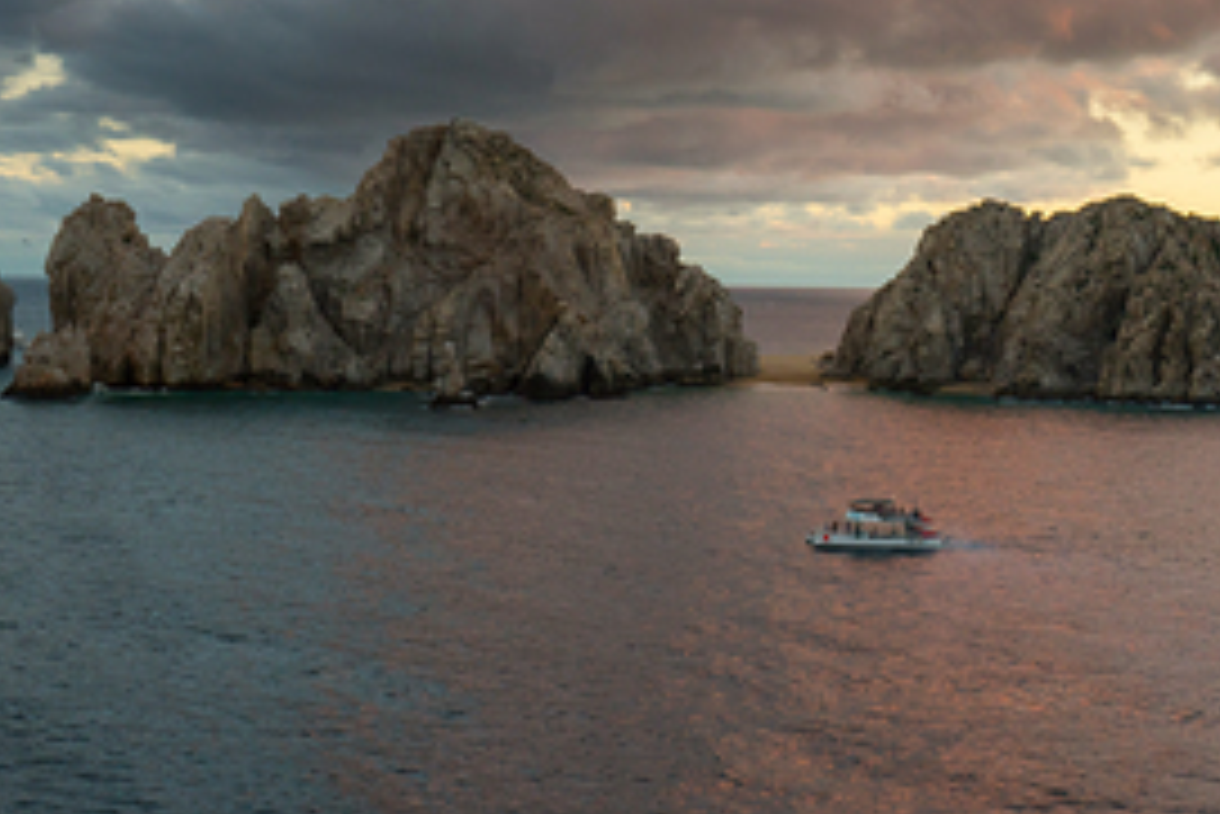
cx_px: 531
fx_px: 2102
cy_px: 18
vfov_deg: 21.3
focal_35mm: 62
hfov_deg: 32.3
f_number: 5.6
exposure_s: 1/250
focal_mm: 28
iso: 400
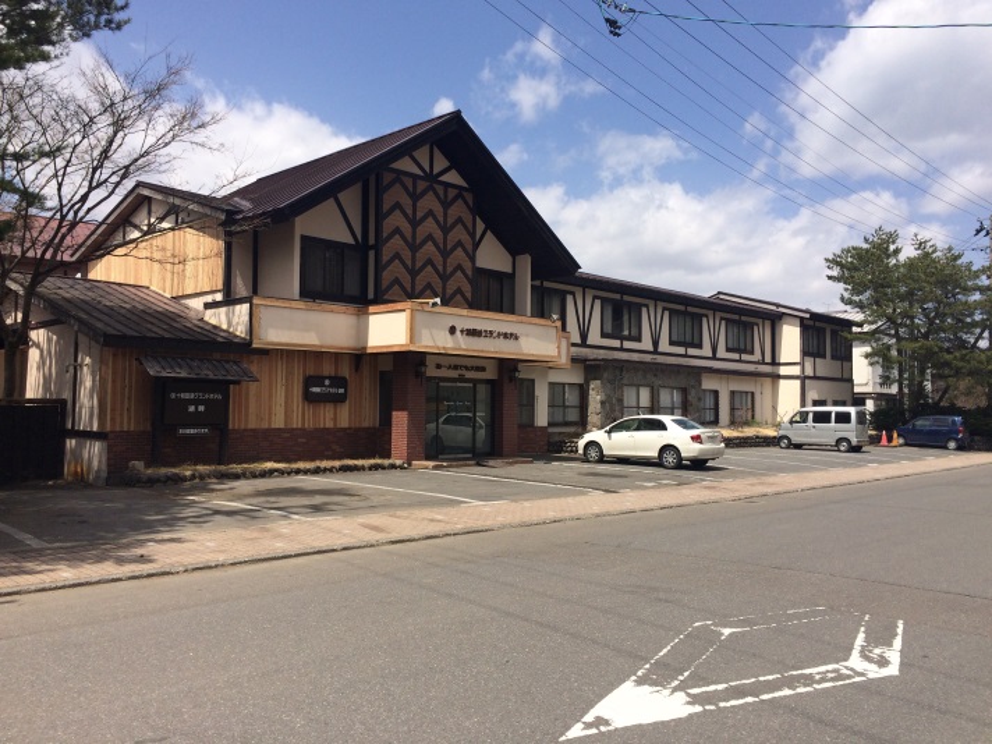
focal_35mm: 29
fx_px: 831
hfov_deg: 61.7
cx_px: 496
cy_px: 372
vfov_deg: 48.2
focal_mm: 4.15
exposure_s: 1/2933
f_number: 2.2
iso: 32
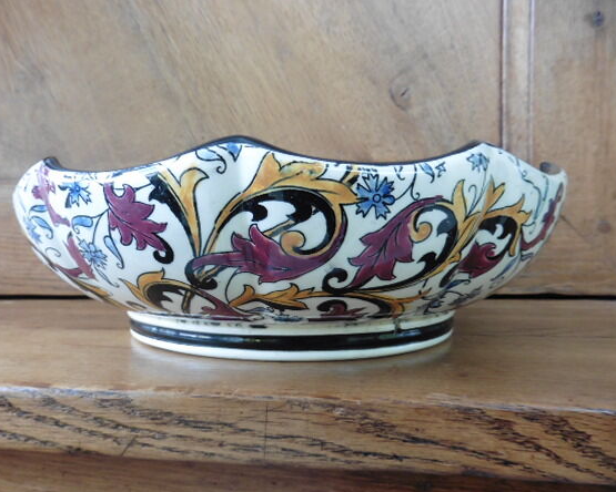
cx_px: 273
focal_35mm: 27
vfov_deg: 53.1
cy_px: 265
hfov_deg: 63.9
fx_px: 492
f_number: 3.3
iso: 400
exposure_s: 1/60
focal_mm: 4.3
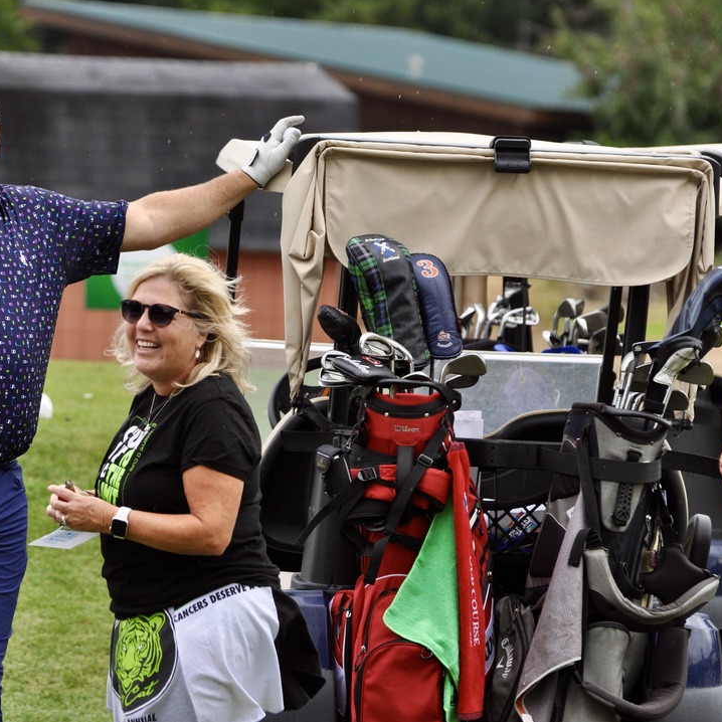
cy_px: 360
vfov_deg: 5.9
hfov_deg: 5.9
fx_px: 7047
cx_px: 187
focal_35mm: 299
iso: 400
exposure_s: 1/1000
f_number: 4.8
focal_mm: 155
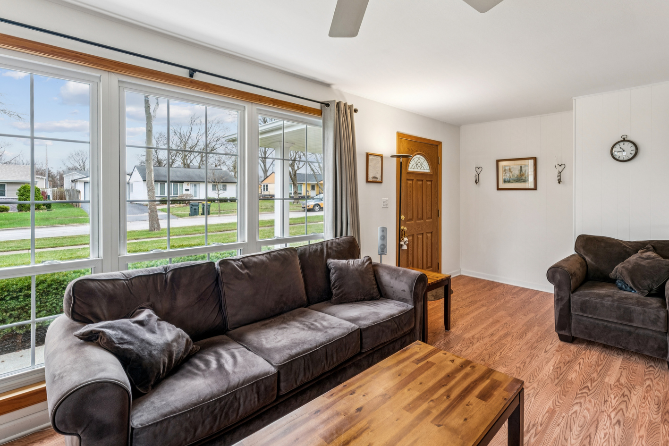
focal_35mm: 16
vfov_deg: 73.6
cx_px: 382
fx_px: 297
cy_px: 241
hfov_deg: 96.1
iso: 400
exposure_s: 1/6
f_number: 13
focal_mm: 14
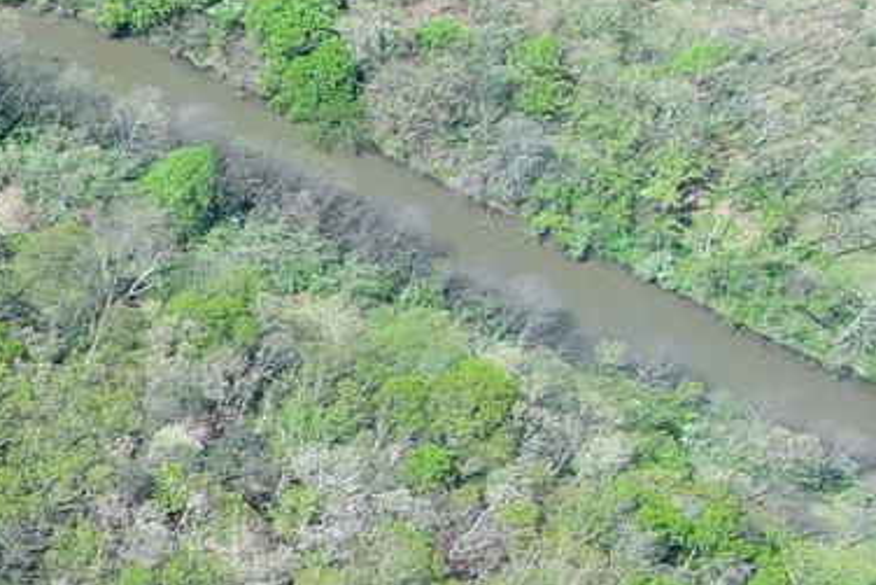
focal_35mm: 158
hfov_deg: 10.5
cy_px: 407
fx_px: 3846
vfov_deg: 8.7
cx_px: -1470
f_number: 2.8
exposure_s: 1/551
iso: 100
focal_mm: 10.57
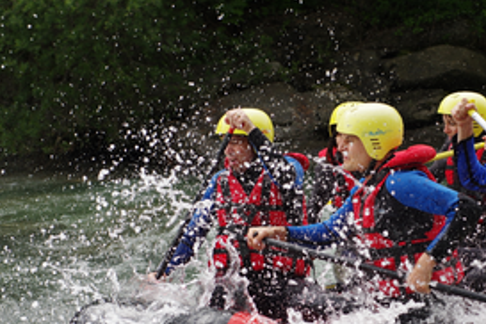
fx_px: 2322
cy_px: 222
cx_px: 363
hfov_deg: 11.9
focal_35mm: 172
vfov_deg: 8.0
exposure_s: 1/640
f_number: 4
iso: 320
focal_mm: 63
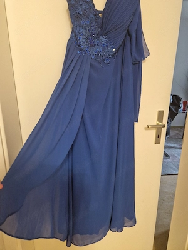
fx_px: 167
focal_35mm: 23
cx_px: 94
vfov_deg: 73.9
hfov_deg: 58.9
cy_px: 125
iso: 1000
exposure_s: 1/100
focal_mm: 5.4
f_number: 1.8
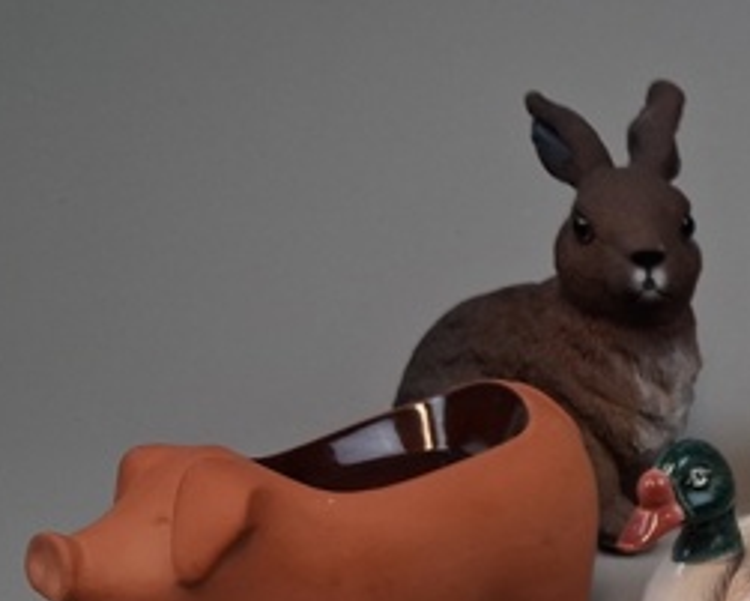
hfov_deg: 20.5
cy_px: 721
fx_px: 1865
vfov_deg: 17.4
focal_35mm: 84
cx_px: 1010
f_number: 1.8
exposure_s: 1/100
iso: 250
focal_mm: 4
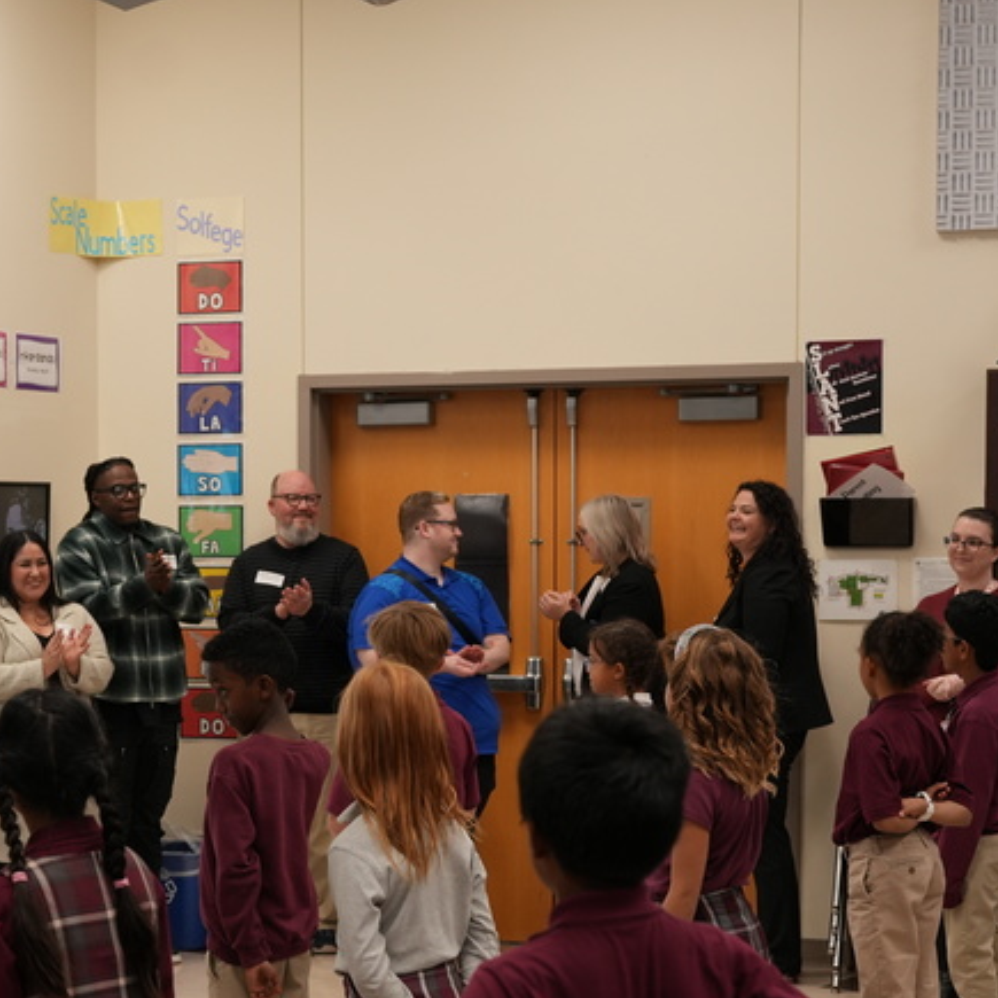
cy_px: 669
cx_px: 241
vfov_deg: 21.3
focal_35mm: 81
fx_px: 2642
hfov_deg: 21.2
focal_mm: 40.5
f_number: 4
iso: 1000
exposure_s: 1/160
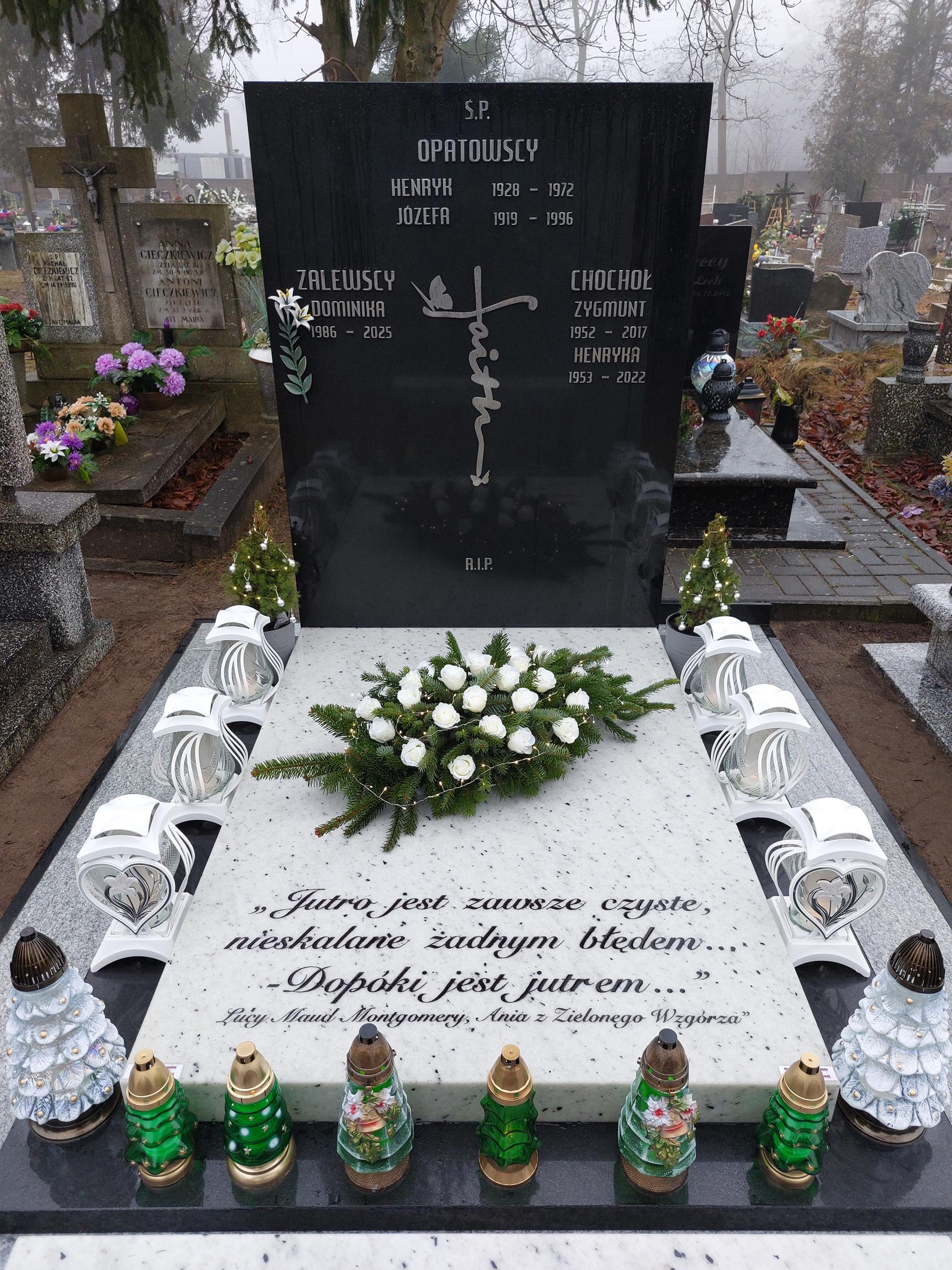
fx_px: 917
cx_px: 476
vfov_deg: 69.4
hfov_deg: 54.9
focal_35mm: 25
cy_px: 635
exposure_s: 1/100
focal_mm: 5.23
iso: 40
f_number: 1.8
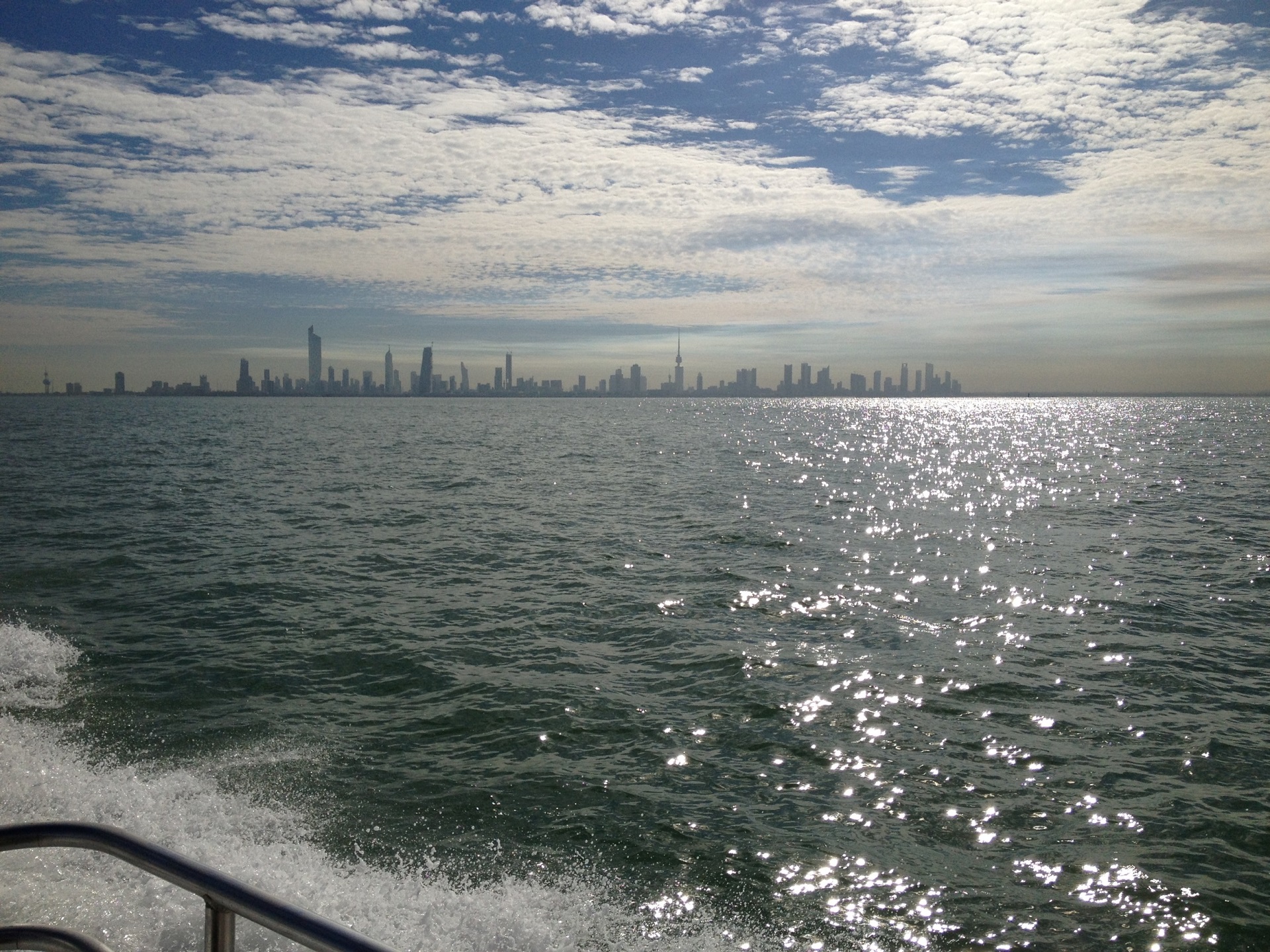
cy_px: 476
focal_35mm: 35
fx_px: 1284
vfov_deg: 40.7
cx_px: 635
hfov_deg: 52.6
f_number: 2.4
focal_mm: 4.28
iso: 50
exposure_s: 1/11111
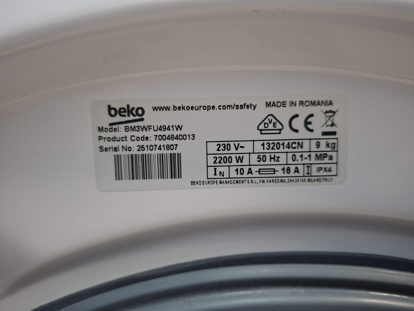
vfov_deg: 58.9
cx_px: 207
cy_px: 156
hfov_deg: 73.9
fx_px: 275
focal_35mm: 23
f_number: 1.8
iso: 500
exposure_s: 1/24
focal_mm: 5.54
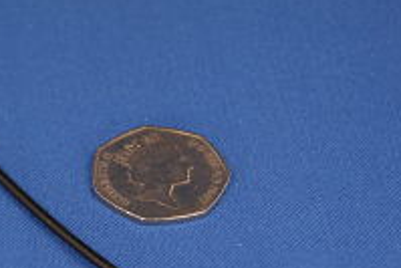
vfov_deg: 9.1
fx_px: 1683
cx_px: 81
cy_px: 197
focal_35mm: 151
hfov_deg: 13.5
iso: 400
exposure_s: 1/15
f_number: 5.6
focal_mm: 50
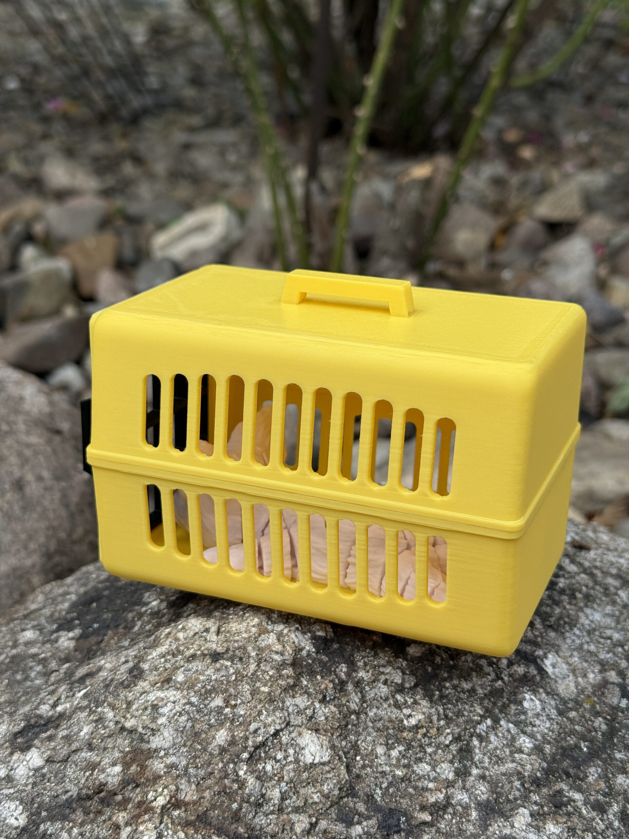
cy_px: 420
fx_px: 1163
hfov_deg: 30.3
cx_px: 314
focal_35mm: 48
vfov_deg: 39.7
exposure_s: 1/2208
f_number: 1.78
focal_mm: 6.76
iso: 64
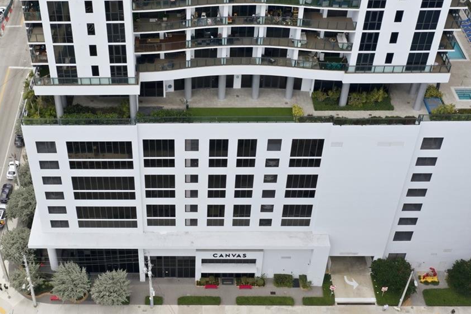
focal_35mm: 53
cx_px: 157
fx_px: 693
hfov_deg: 37.1
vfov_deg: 25.5
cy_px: 131
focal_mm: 10.3
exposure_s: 1/320
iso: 100
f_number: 5.6
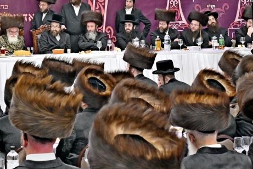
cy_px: -8
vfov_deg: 16.6
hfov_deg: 23.9
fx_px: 562
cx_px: -16
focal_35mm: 80
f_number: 4
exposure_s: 1/200
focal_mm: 24
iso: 500
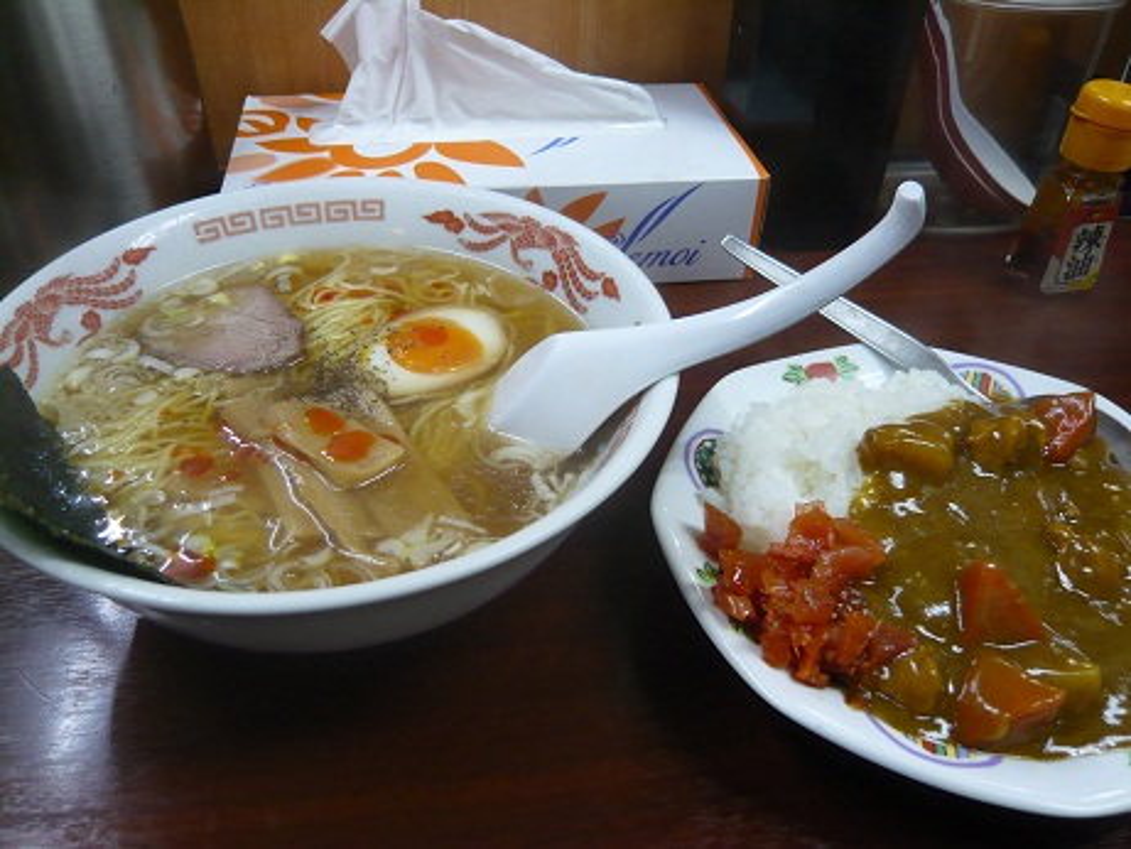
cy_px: 424
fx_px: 915
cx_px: 566
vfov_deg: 49.8
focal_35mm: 28
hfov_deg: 63.4
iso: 200
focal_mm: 4.6
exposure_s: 1/15
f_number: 2.8
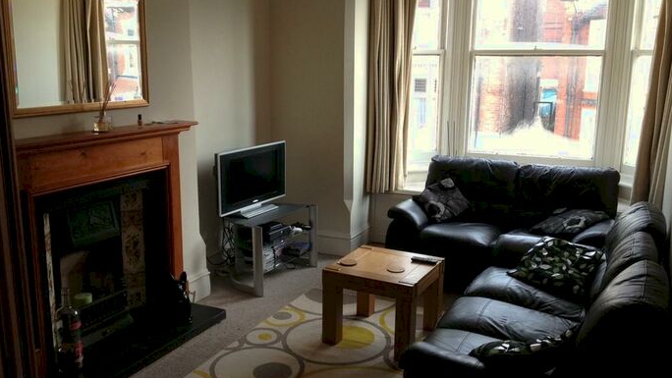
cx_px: 332
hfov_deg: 51.6
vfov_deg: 30.4
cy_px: 192
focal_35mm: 39
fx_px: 695
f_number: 2.4
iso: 100
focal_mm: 4.28
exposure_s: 1/120
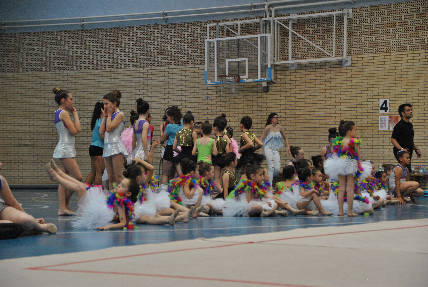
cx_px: 214
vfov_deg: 14.7
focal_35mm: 93
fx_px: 1107
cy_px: 144
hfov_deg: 21.9
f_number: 5
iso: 800
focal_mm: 62
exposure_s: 1/125
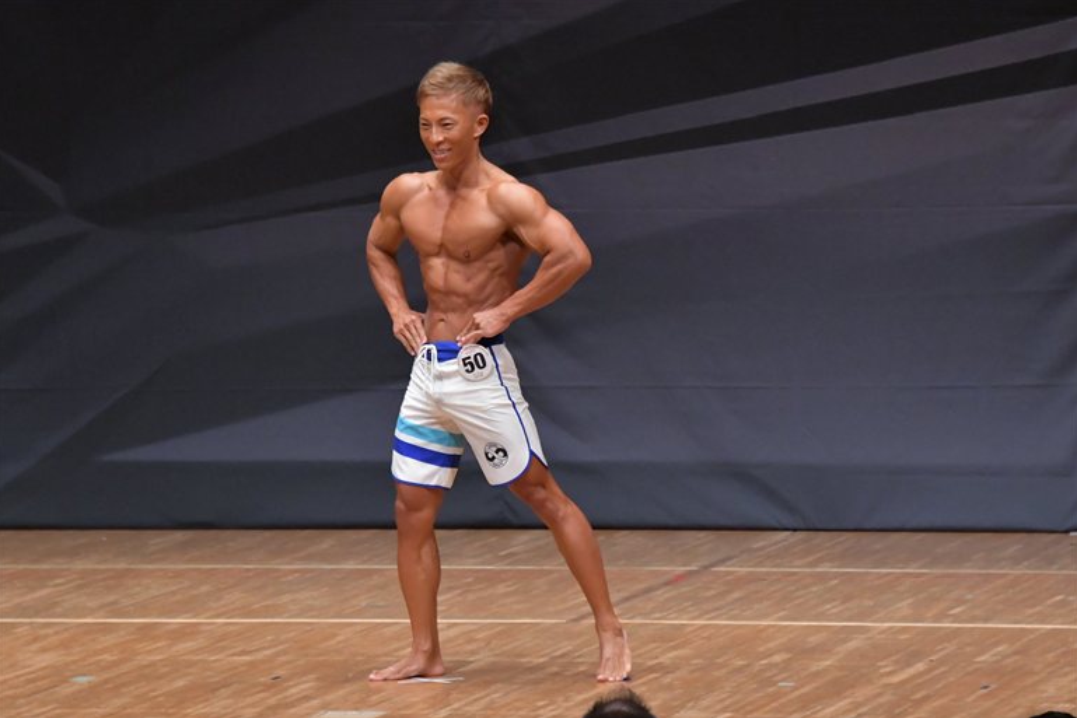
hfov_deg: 7.2
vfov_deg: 4.8
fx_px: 8587
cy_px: 360
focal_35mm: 287
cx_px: 537
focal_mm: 190
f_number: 5.6
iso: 6400
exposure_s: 1/400
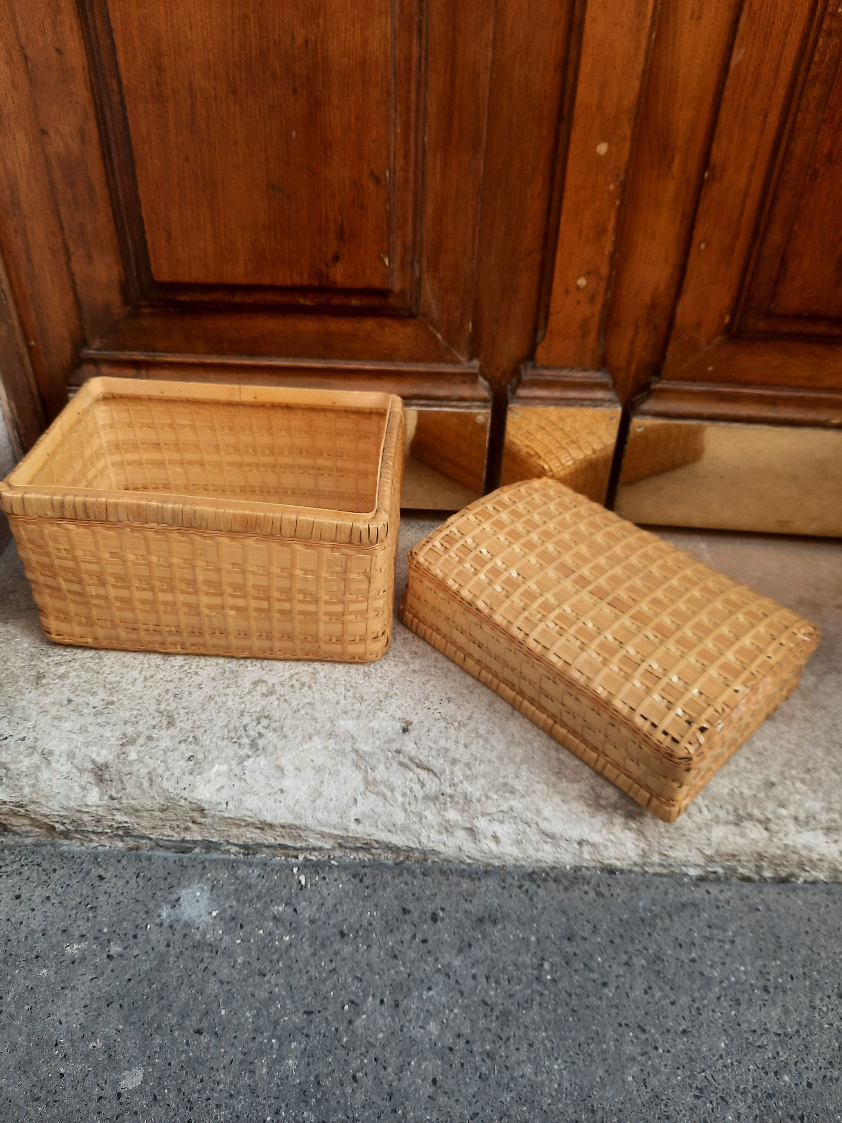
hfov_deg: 54.9
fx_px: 811
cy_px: 562
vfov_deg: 69.4
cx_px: 421
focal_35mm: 25
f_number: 2
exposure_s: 1/100
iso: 40
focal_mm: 4.6
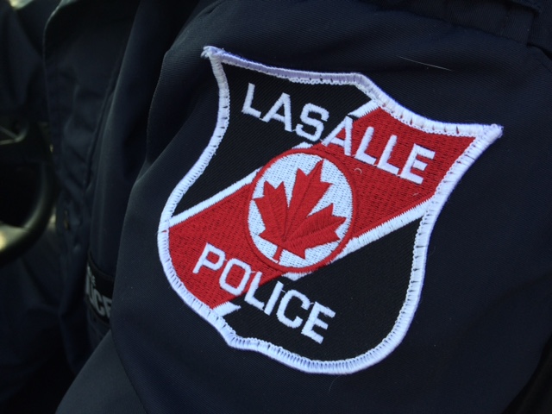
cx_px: 276
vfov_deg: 48.2
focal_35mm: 29
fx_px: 462
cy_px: 207
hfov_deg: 61.7
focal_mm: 4.15
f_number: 2.2
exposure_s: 1/240
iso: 32
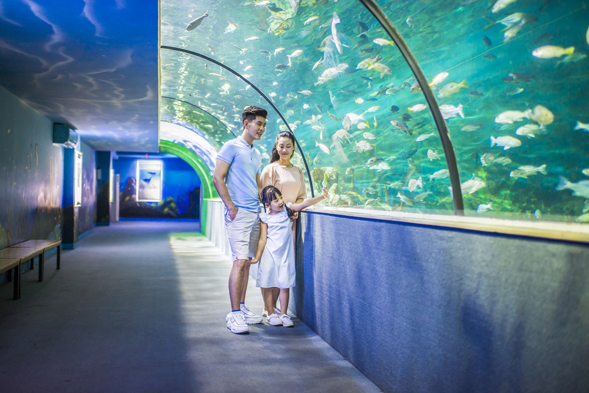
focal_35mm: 35
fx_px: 573
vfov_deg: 37.9
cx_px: 294
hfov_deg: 54.4
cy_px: 196
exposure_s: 1/40
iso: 1000
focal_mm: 35
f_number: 1.6
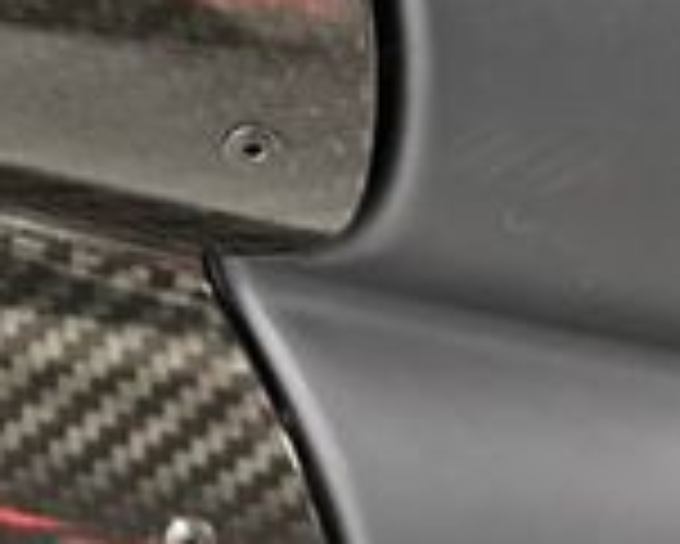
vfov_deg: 14.9
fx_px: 1994
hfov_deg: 18.5
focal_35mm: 99
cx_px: -86
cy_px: -157
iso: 640
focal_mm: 6.76
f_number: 1.78
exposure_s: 1/50
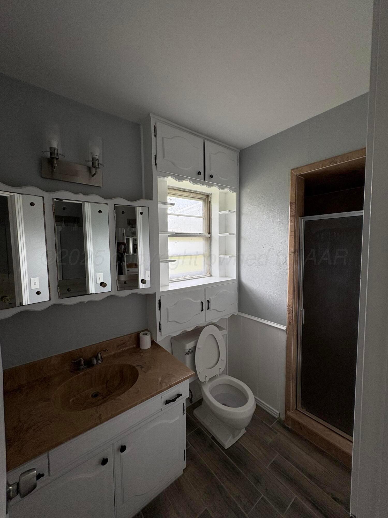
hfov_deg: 85.7
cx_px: 194
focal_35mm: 14
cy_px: 259
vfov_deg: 102.1
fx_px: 209
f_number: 2.2
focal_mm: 2.22
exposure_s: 1/129
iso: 80
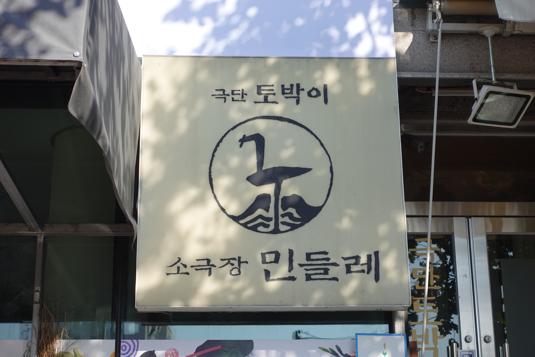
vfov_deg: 19.5
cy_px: 178
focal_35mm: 70
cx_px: 268
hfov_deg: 28.8
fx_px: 1040
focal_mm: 25.7
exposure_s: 1/500
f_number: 4
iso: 125
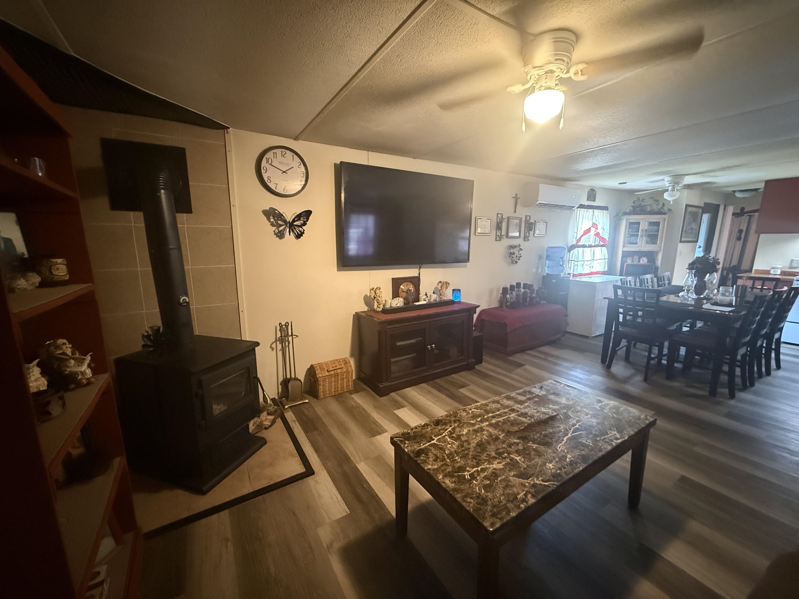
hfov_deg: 102.1
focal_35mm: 14
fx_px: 323
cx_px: 400
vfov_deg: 85.7
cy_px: 300
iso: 1250
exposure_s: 1/40
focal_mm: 2.22
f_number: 2.2
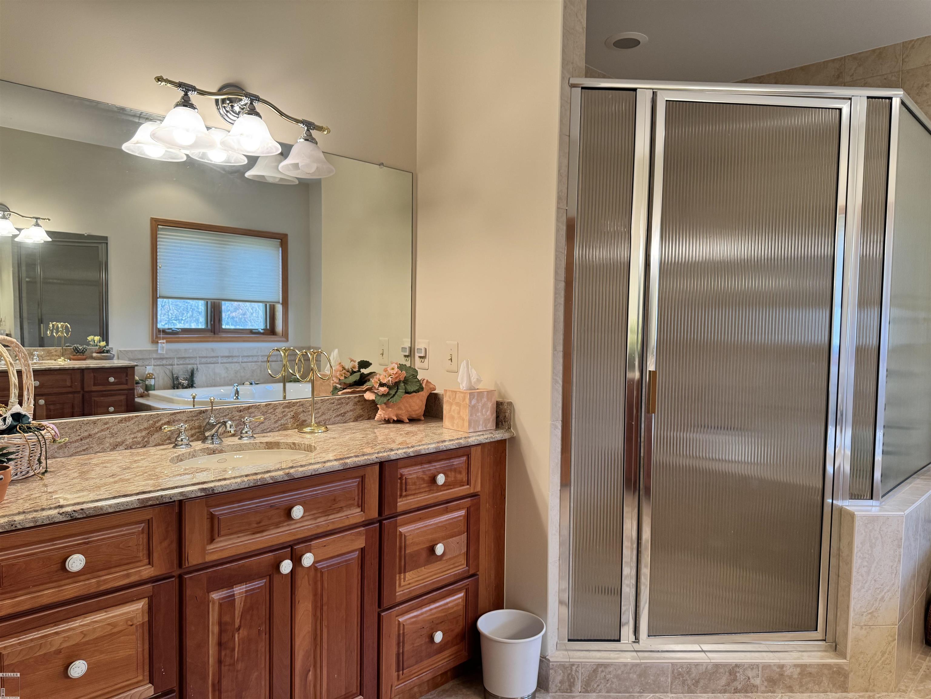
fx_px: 645
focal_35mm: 24
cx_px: 466
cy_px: 350
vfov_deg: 56.8
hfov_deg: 71.6
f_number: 1.78
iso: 160
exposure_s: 1/120
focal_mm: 6.76
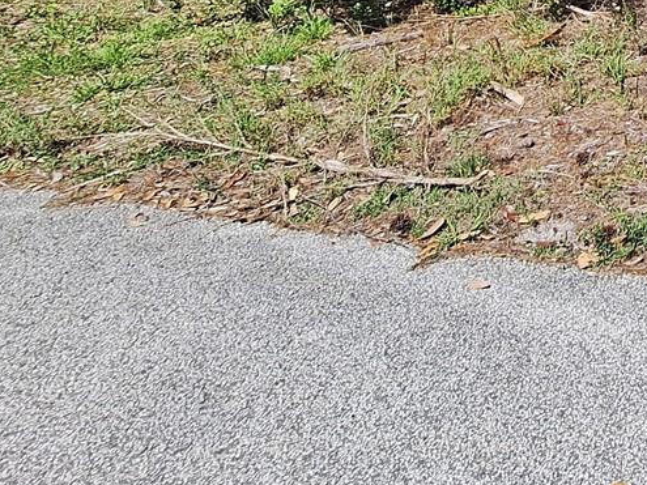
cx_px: 872
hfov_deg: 32.0
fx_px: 785
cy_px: -243
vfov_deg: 25.6
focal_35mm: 42
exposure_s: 1/1175
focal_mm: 1.74
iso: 40
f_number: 2.2
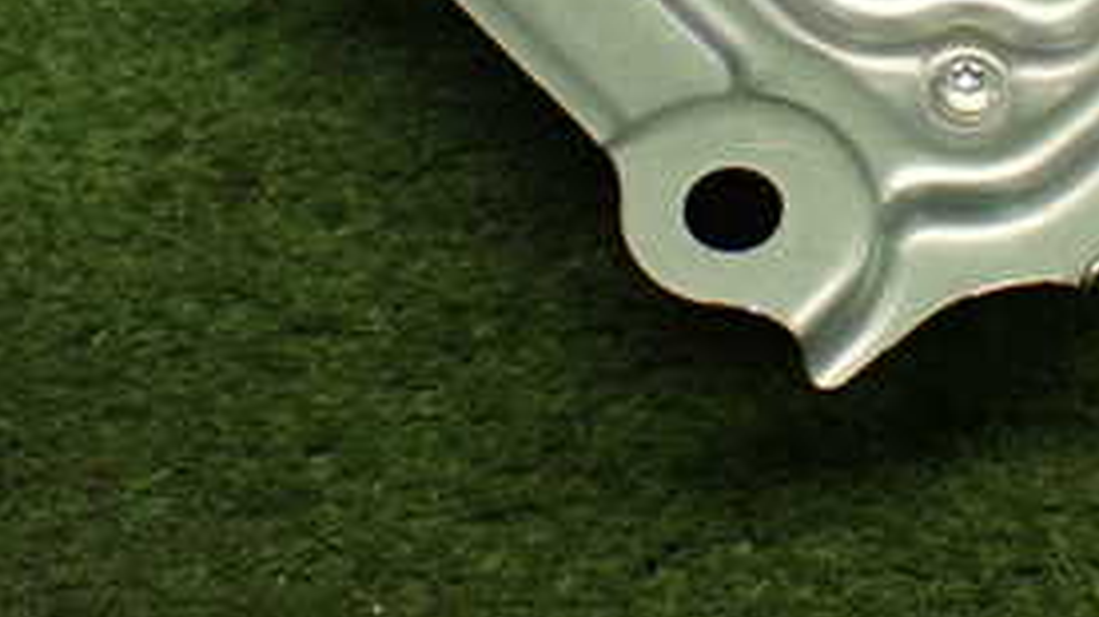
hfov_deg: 23.3
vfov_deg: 13.0
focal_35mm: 90
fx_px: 2622
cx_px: 900
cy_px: -143
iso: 640
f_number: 2.7
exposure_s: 1/160
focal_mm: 6.83
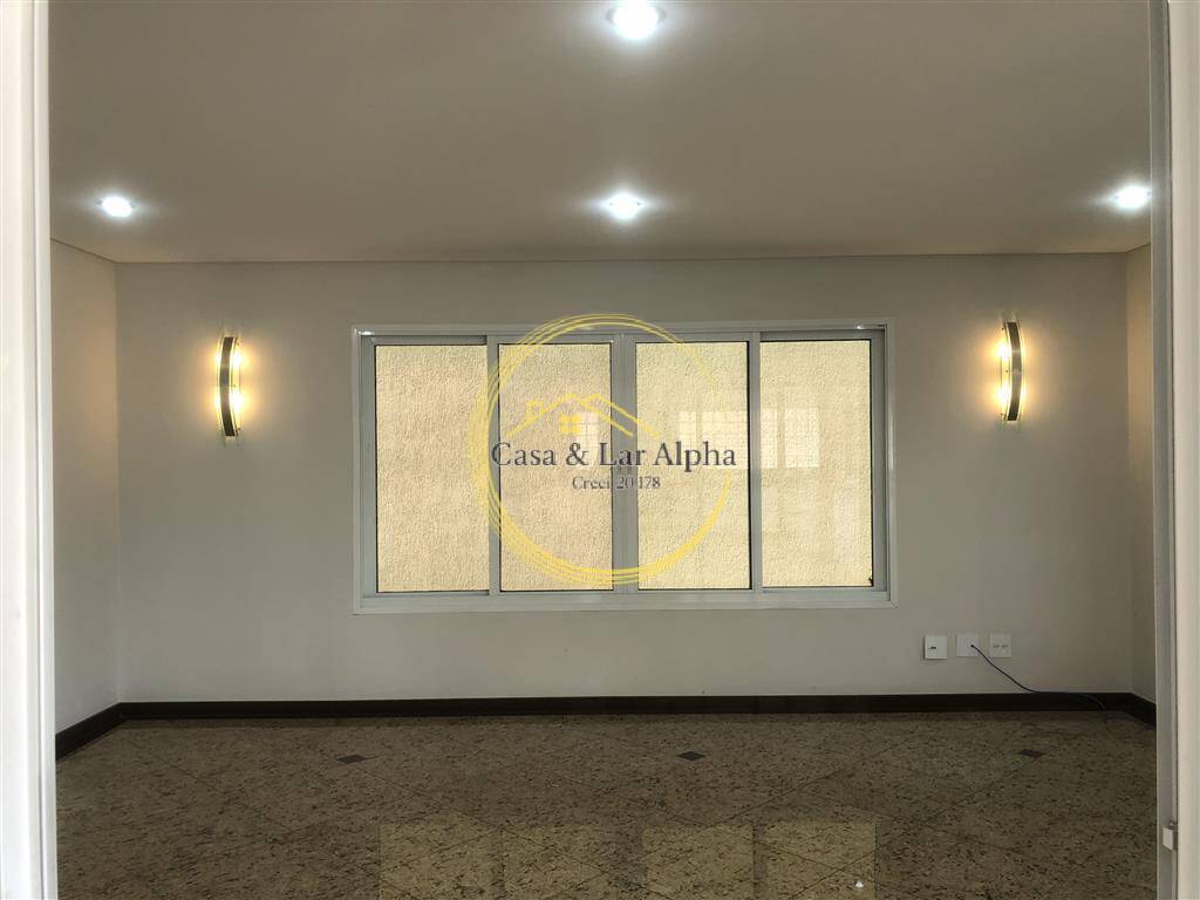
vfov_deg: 49.7
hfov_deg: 63.4
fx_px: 971
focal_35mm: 28
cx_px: 600
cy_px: 450
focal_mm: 4
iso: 50
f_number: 1.8
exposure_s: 1/120
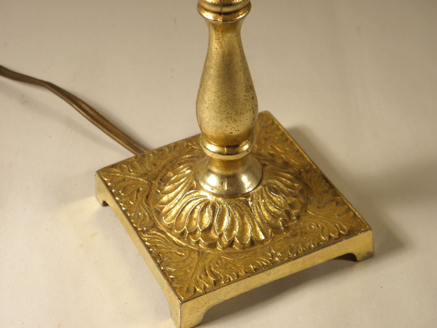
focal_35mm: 80
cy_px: 164
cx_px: 218
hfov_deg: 24.4
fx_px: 1010
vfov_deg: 18.4
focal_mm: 14.3
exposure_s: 1/60
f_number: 4.4
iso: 100
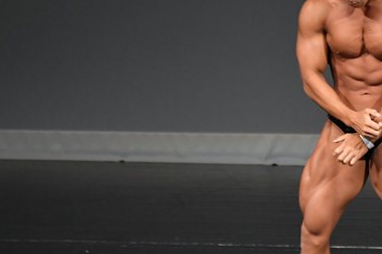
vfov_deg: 1.5
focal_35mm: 920
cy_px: 132
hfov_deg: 2.2
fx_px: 9754
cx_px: 376
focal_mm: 300
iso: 4000
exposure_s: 1/400
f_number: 5.6
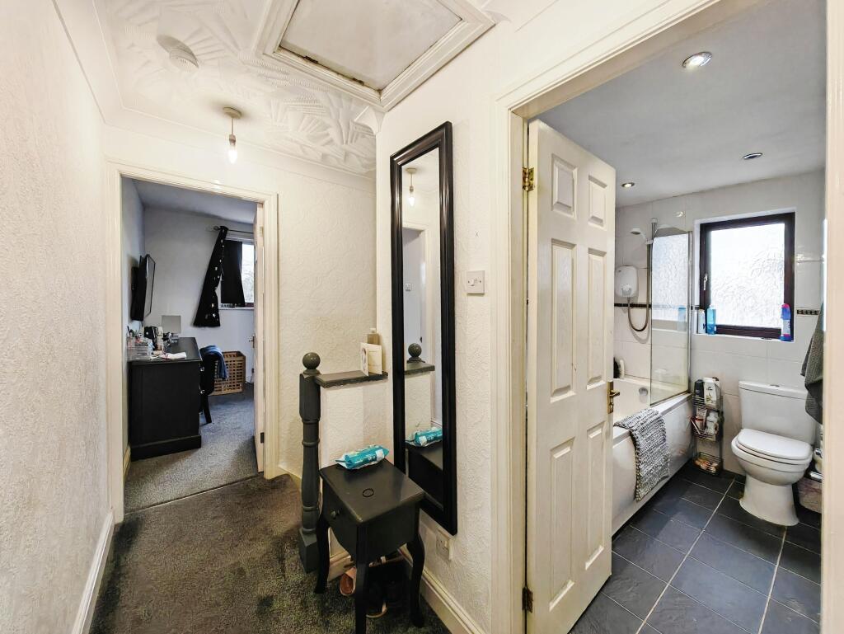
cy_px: 317
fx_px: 317
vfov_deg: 90.0
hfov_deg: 106.2
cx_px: 422
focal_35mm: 13
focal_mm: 1.82
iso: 320
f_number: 2
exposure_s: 1/50
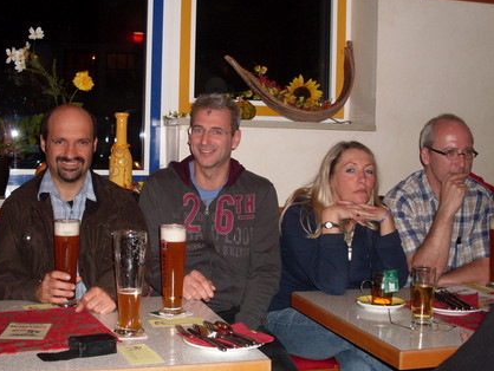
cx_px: 215
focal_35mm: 50
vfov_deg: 29.1
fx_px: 714
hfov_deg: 38.1
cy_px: 180
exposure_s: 1/45
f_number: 2.8
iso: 100
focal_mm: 6.3
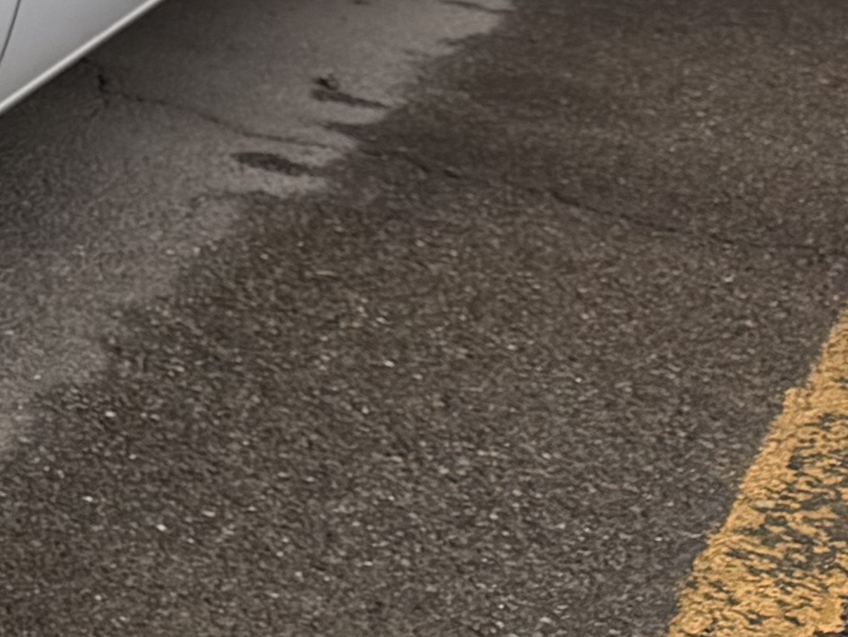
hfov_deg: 13.1
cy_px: -417
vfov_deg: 10.5
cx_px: -725
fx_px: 3308
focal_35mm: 135
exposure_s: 1/2053
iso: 80
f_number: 1.78
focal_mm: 6.76
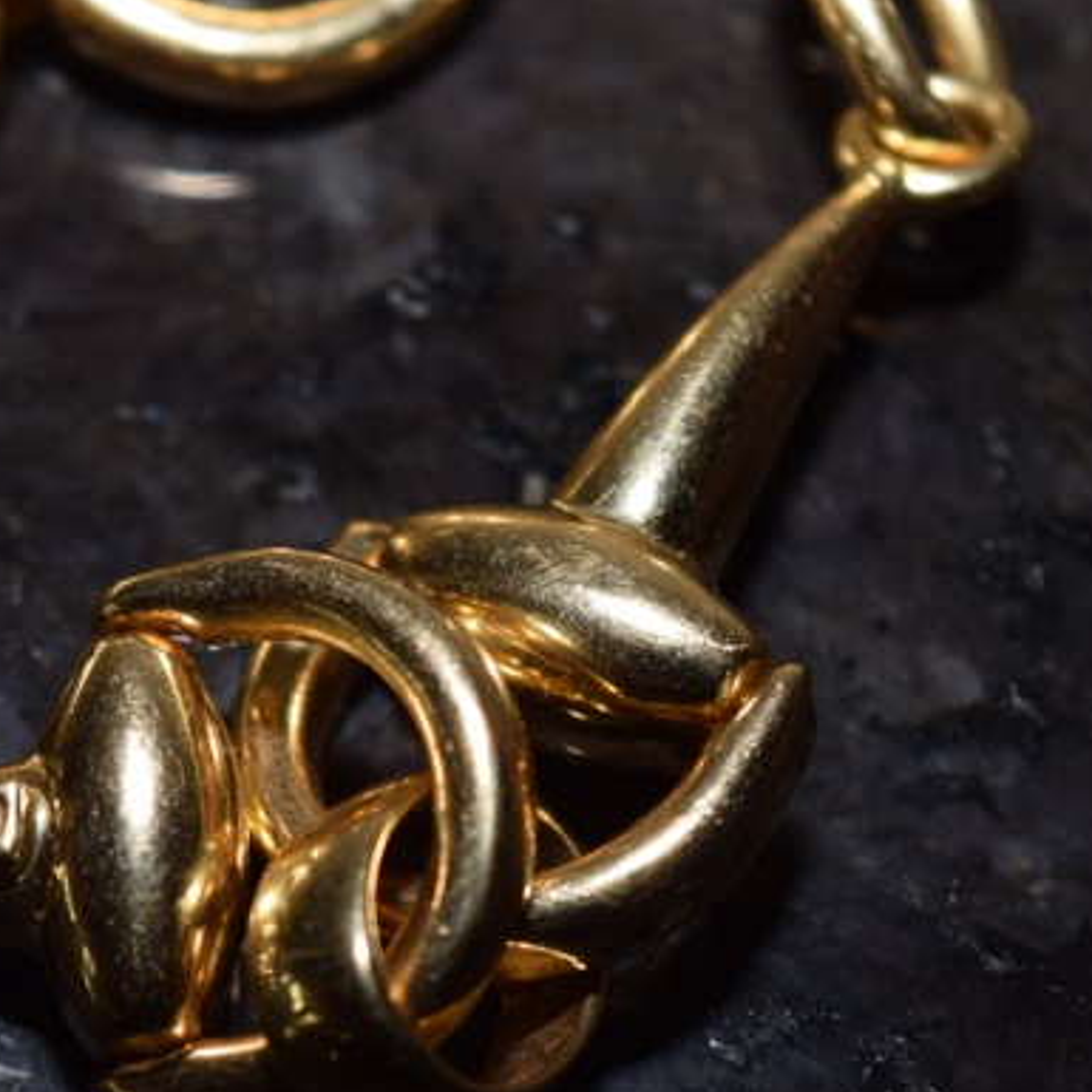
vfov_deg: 9.6
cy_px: 849
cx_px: -34
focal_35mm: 182
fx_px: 6499
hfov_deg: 9.5
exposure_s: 1/60
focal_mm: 55
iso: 100
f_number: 8
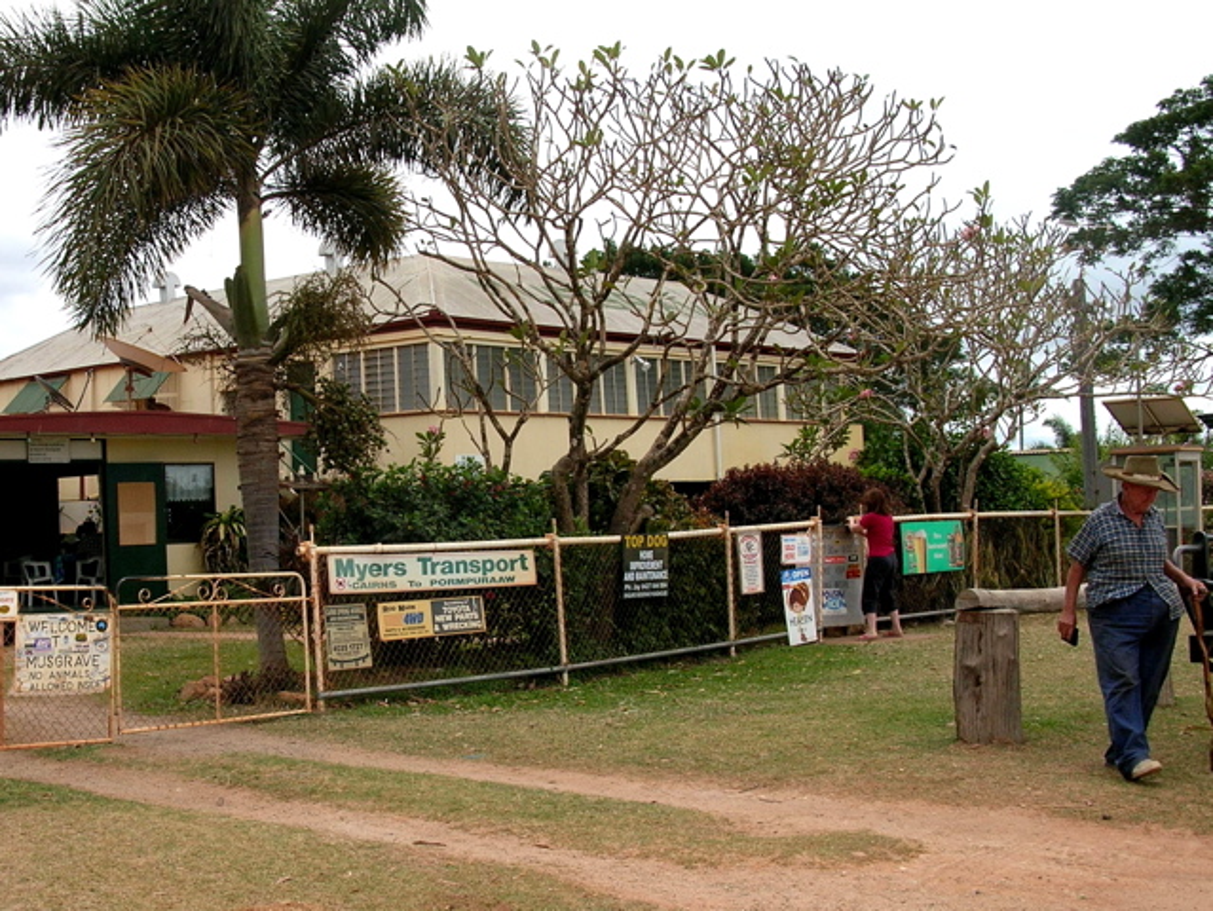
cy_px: 456
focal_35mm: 36
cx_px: 606
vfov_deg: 39.7
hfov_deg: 51.3
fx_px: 1262
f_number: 3.7
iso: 50
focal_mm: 6
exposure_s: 1/396
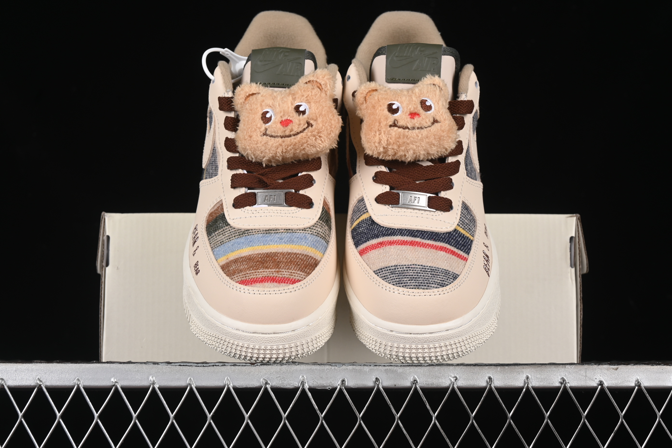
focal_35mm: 75
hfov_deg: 27.0
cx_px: 336
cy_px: 224
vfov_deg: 18.2
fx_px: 1400
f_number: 8
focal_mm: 50
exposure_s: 1/80
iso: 160
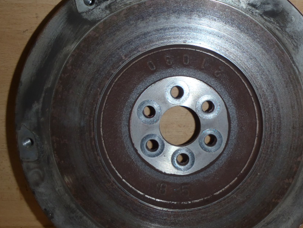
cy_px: 125
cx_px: 184
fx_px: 376
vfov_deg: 33.6
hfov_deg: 43.6
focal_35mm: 43
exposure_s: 1/30
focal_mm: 5
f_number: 3.9
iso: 100
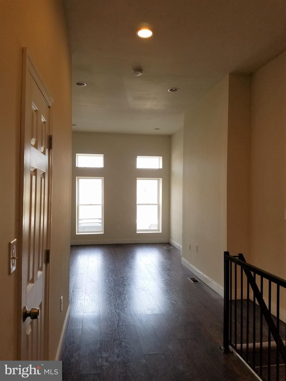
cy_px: 190
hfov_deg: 53.1
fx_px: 286
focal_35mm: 26
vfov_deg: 67.3
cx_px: 143
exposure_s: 1/129
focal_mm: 4.2
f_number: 1.7
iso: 50
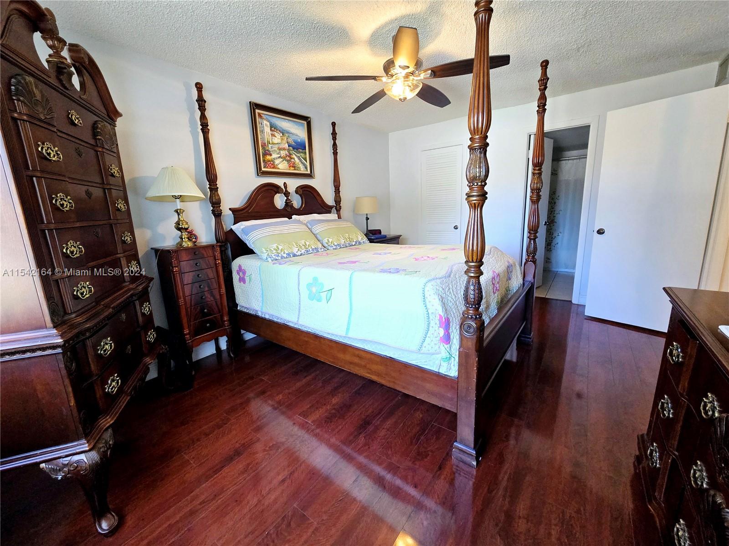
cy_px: 273
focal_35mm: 13
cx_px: 364
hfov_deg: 106.2
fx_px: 274
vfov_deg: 89.9
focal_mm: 2.2
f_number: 2.2
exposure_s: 1/60.2
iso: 320
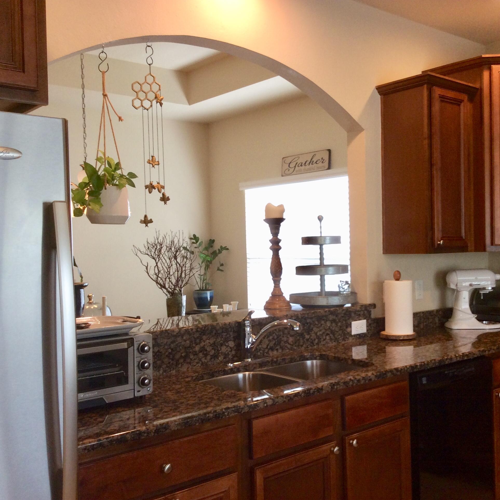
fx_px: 621
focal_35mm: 38
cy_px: 251
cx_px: 266
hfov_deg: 43.8
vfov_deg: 43.9
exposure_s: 1/24
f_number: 2.4
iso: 50
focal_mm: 3.3
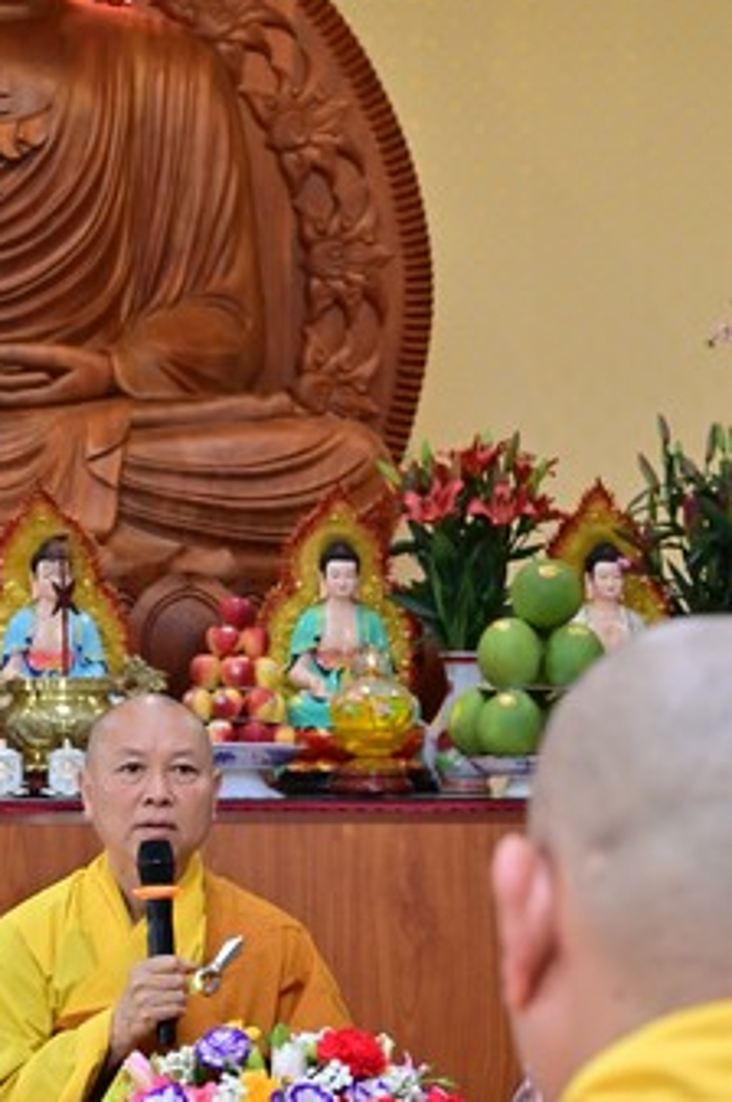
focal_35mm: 106
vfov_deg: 19.2
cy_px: 804
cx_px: 239
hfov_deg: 12.9
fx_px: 3239
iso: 2000
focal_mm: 55
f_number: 5.6
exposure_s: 1/160
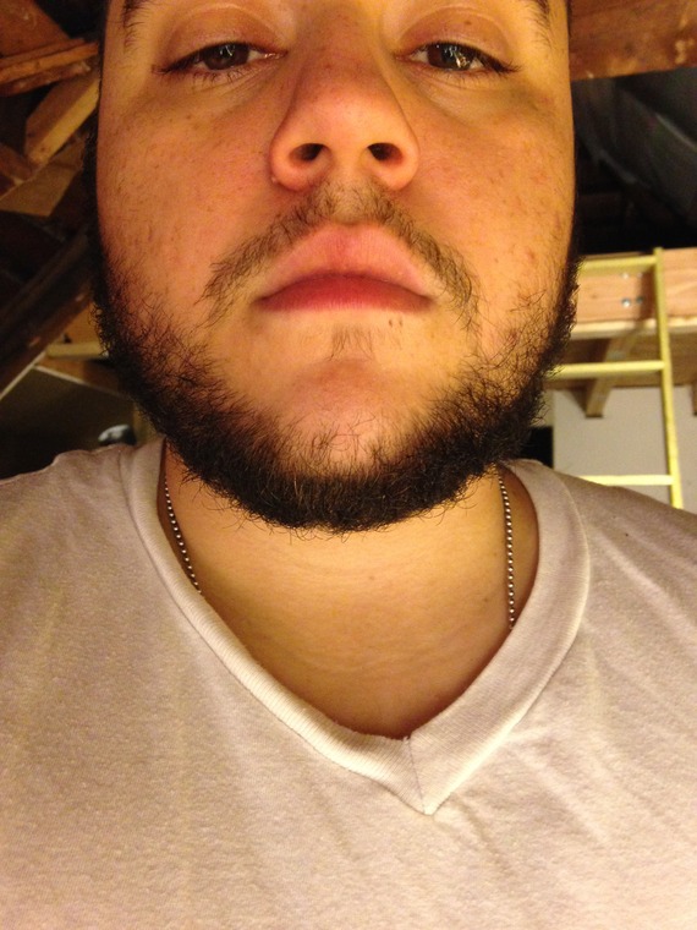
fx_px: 886
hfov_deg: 42.9
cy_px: 465
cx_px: 348
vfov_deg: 55.4
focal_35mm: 33
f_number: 2.4
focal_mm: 4.12
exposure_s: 1/20
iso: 320
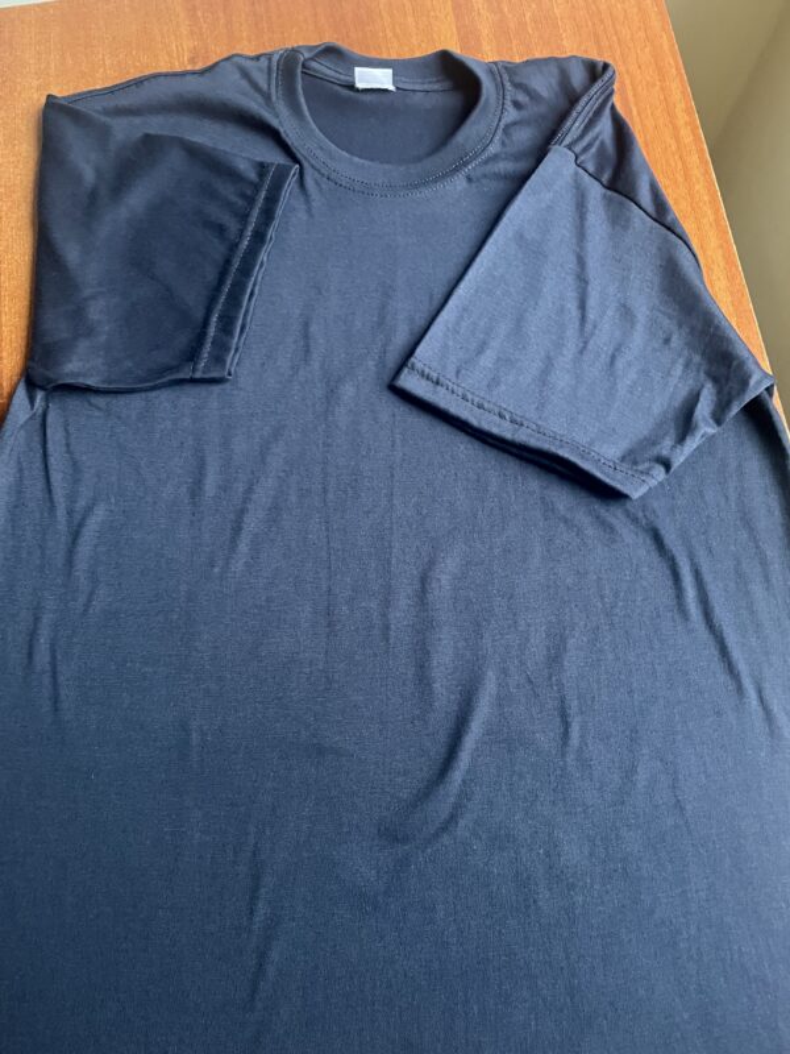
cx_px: 395
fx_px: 791
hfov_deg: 53.1
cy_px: 527
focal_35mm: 26
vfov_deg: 67.3
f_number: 1.6
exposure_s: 1/30
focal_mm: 4.2
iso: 640
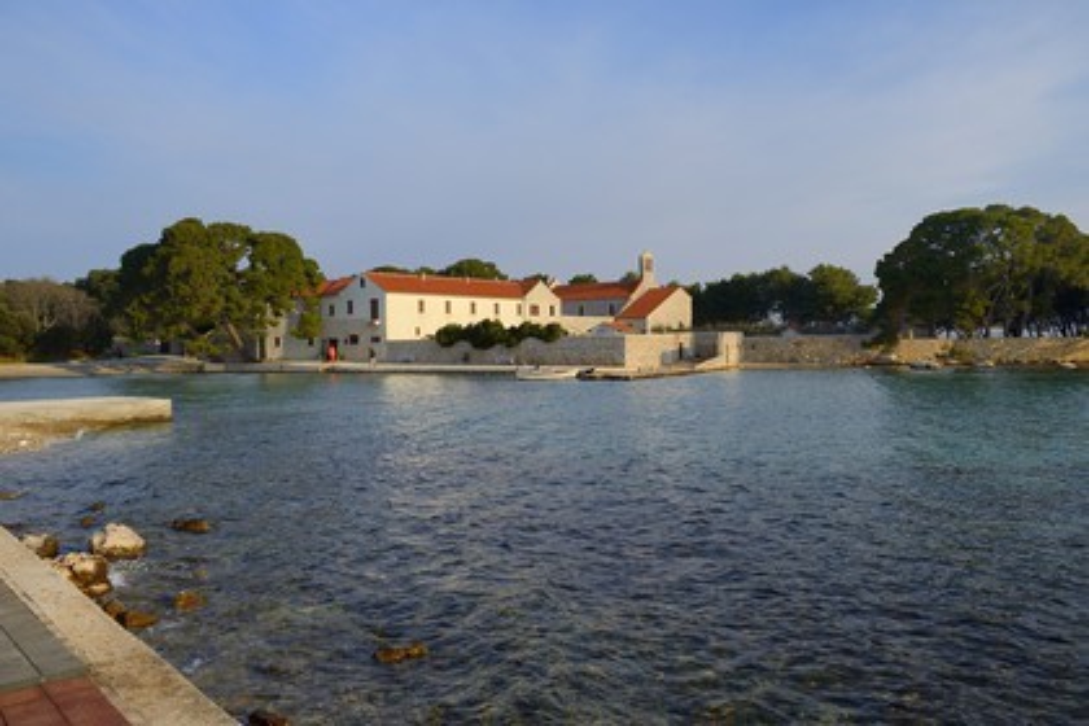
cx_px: 544
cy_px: 363
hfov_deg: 60.3
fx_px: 938
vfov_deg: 42.3
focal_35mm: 31
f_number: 11
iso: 200
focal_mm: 31
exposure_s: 1/320
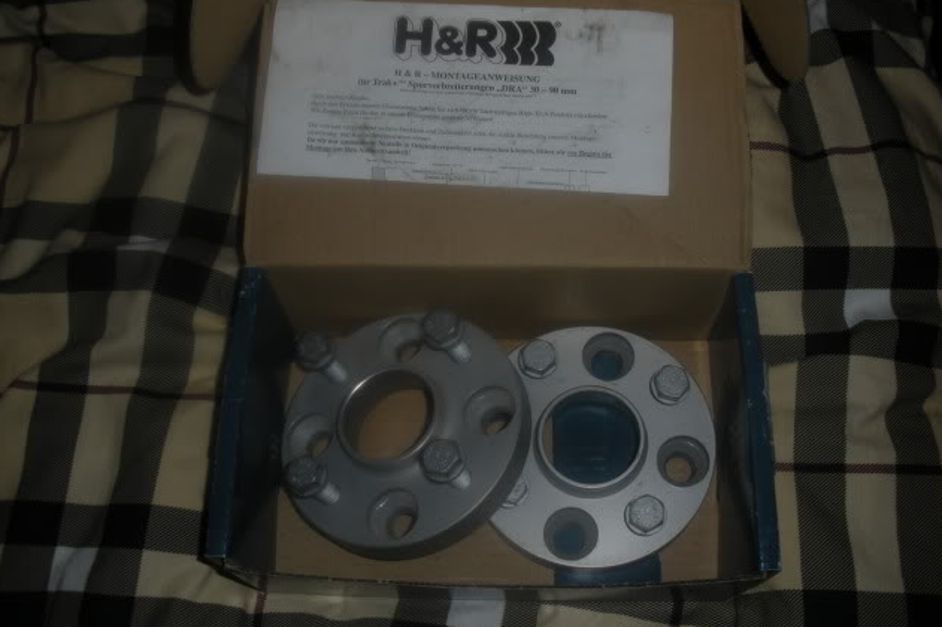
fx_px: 994
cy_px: 303
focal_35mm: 38
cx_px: 472
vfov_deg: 35.0
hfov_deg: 50.7
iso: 64
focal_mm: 6.3
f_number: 3.5
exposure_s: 1/60
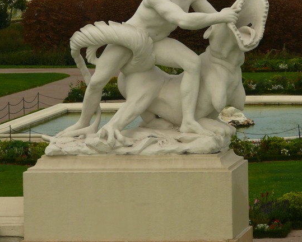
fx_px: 2415
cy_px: 59
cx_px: 156
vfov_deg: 5.7
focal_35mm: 270
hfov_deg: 7.2
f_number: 5.6
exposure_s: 1/250
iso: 100
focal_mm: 42
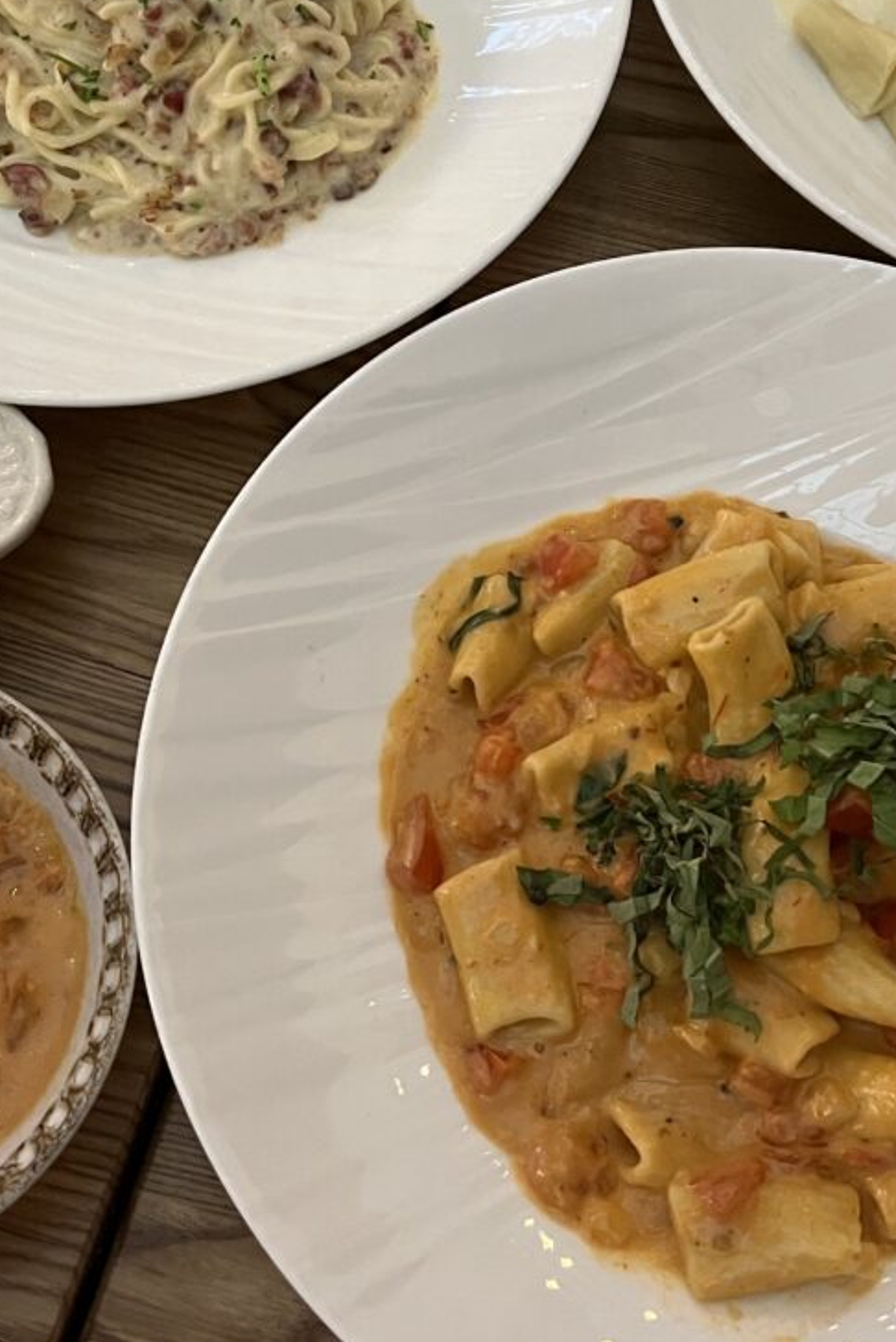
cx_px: 378
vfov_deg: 40.0
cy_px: 474
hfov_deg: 27.5
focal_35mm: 49
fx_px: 1827
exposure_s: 1/40
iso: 400
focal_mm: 5.7
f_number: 1.5
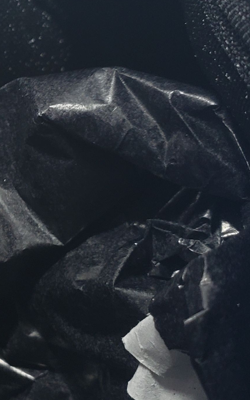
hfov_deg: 14.4
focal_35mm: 81
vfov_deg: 25.5
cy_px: 162
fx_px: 883
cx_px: -180
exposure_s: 1/100
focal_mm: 4.3
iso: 80
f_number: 2.4
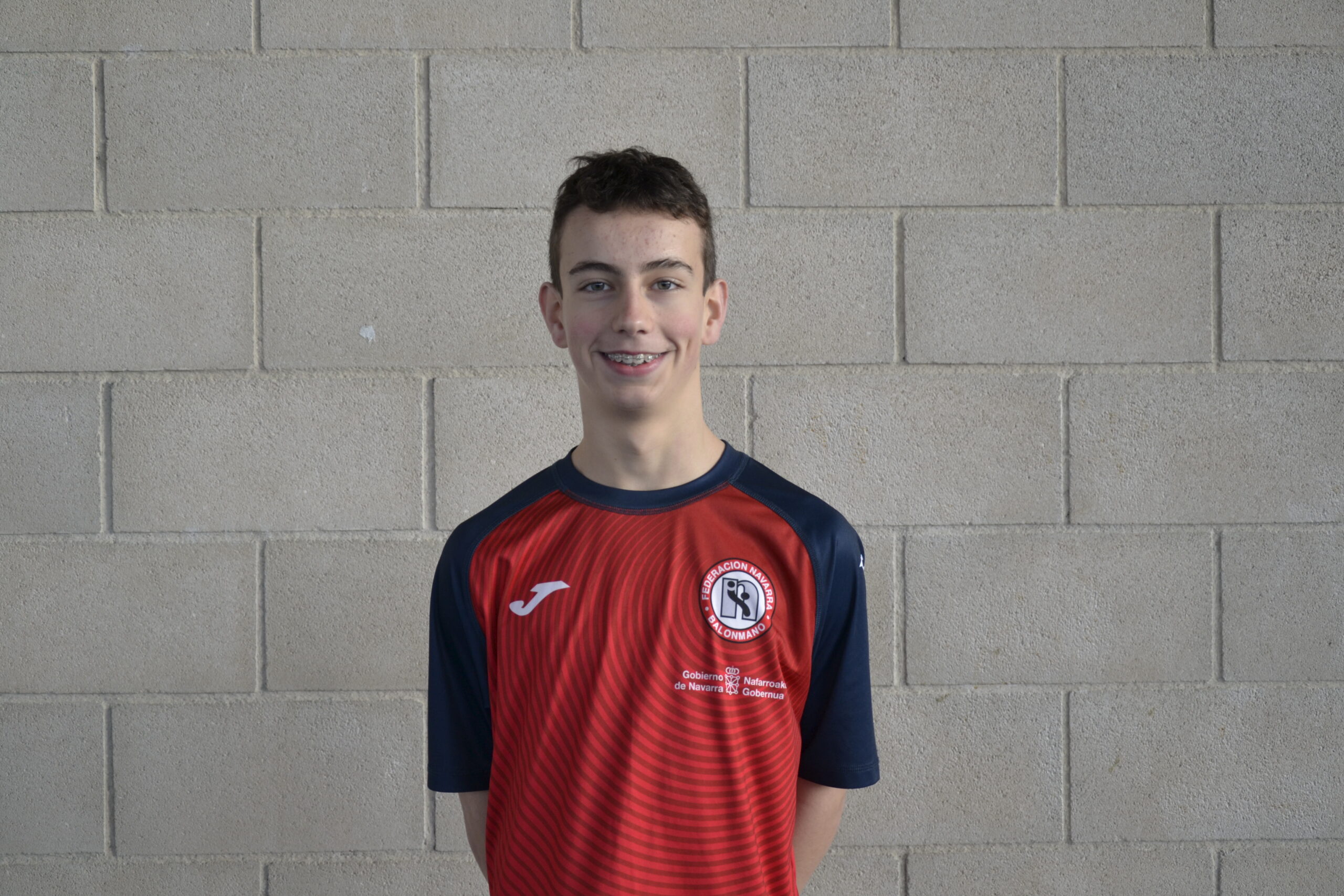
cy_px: 448
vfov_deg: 25.8
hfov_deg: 37.8
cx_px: 672
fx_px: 1960
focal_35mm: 52
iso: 250
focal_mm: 35
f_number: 4.5
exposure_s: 1/30
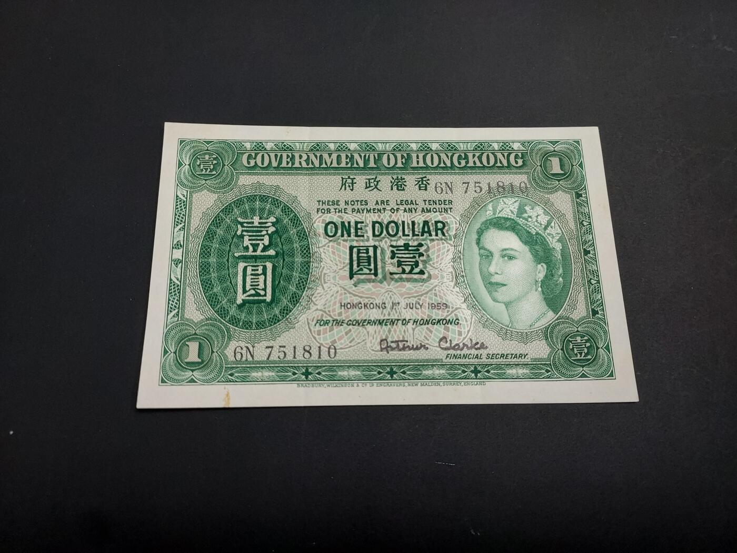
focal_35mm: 24
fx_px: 511
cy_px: 276
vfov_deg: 56.8
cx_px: 368
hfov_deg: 71.6
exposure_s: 1/60
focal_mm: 4.6
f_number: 1.8
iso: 160
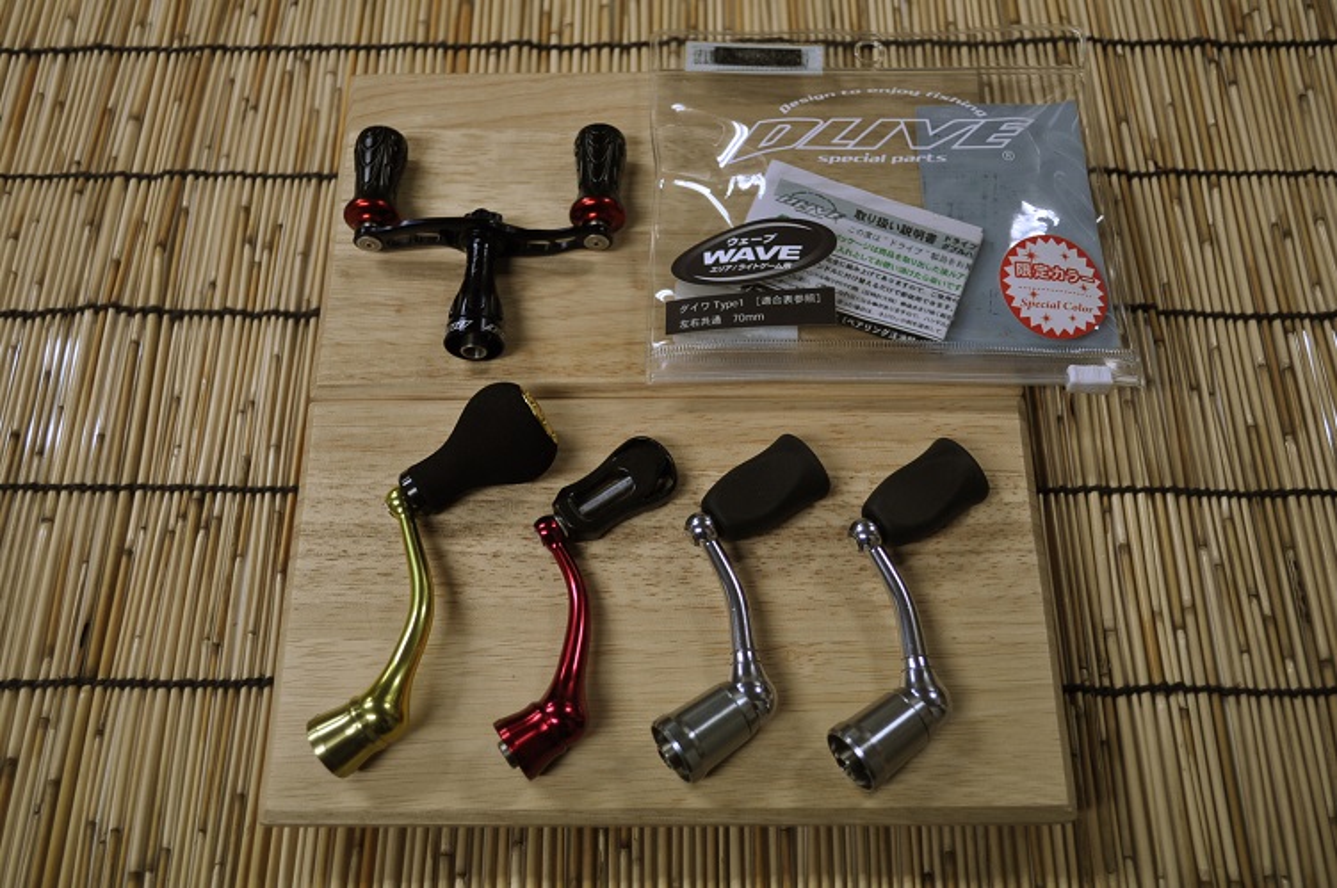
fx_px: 1336
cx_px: 668
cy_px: 444
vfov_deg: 36.8
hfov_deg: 53.2
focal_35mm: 36
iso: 400
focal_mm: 24
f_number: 4
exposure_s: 1/60
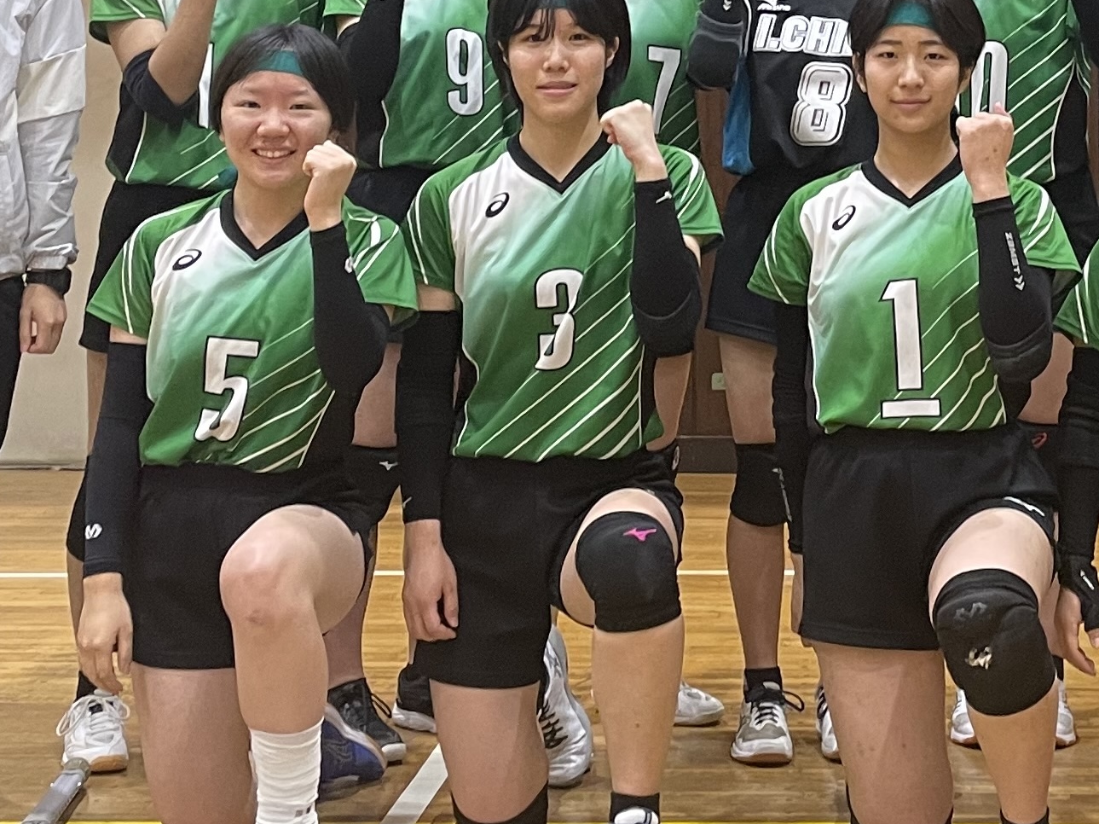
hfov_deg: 29.6
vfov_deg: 22.0
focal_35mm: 64
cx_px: 882
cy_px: -14
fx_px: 2031
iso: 250
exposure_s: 1/50
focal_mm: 4.2
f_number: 1.6
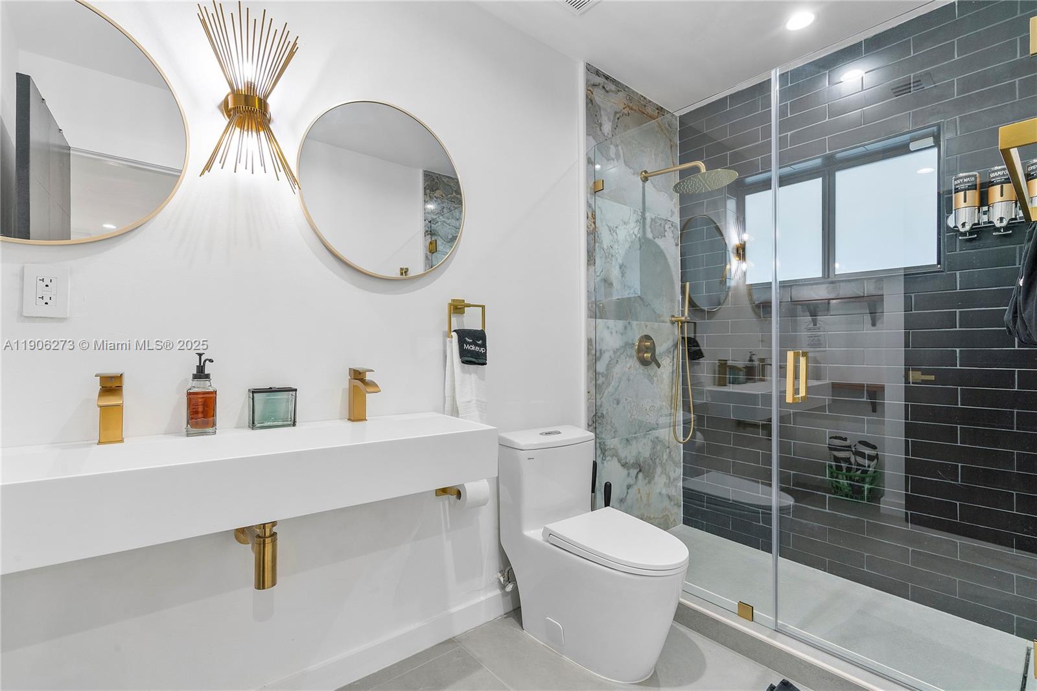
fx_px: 461
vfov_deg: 73.7
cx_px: 518
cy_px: 346
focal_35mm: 16
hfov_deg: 96.7
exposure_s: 1/13
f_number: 10
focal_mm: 16
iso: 640
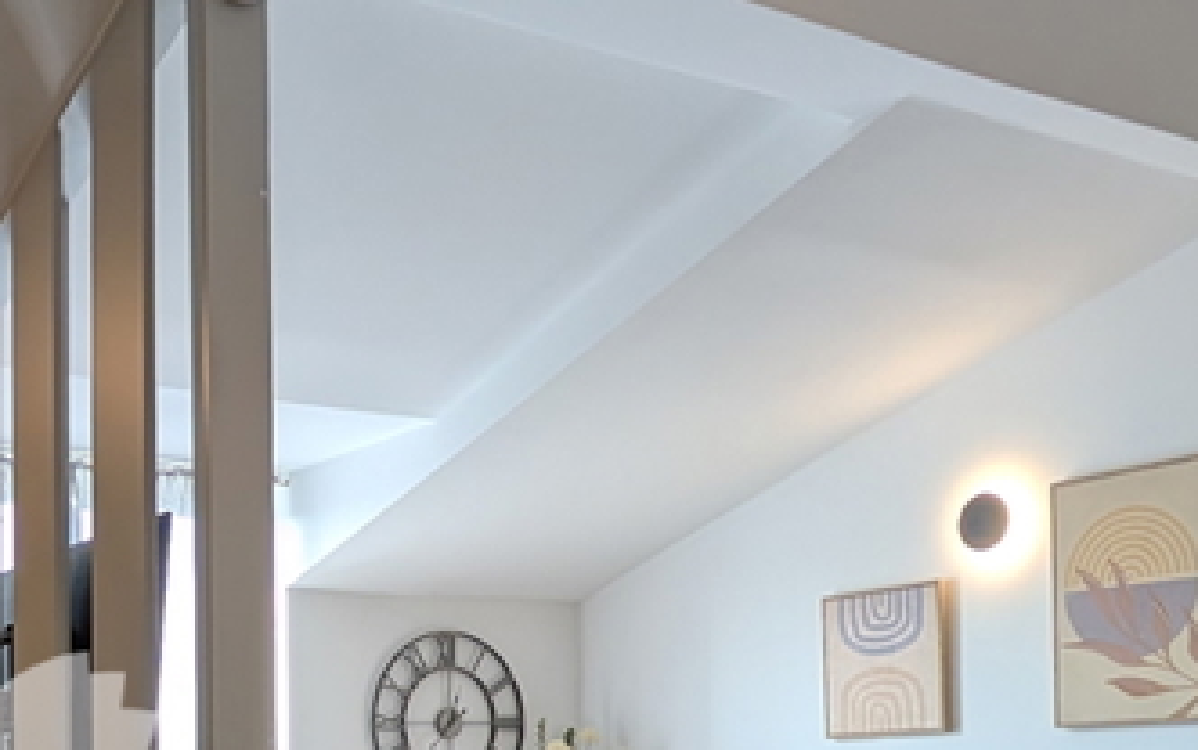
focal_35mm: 46
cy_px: 781
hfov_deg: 41.9
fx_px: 1503
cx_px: 274
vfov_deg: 26.3
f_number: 1.7
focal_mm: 2.02
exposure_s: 1/143
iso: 56
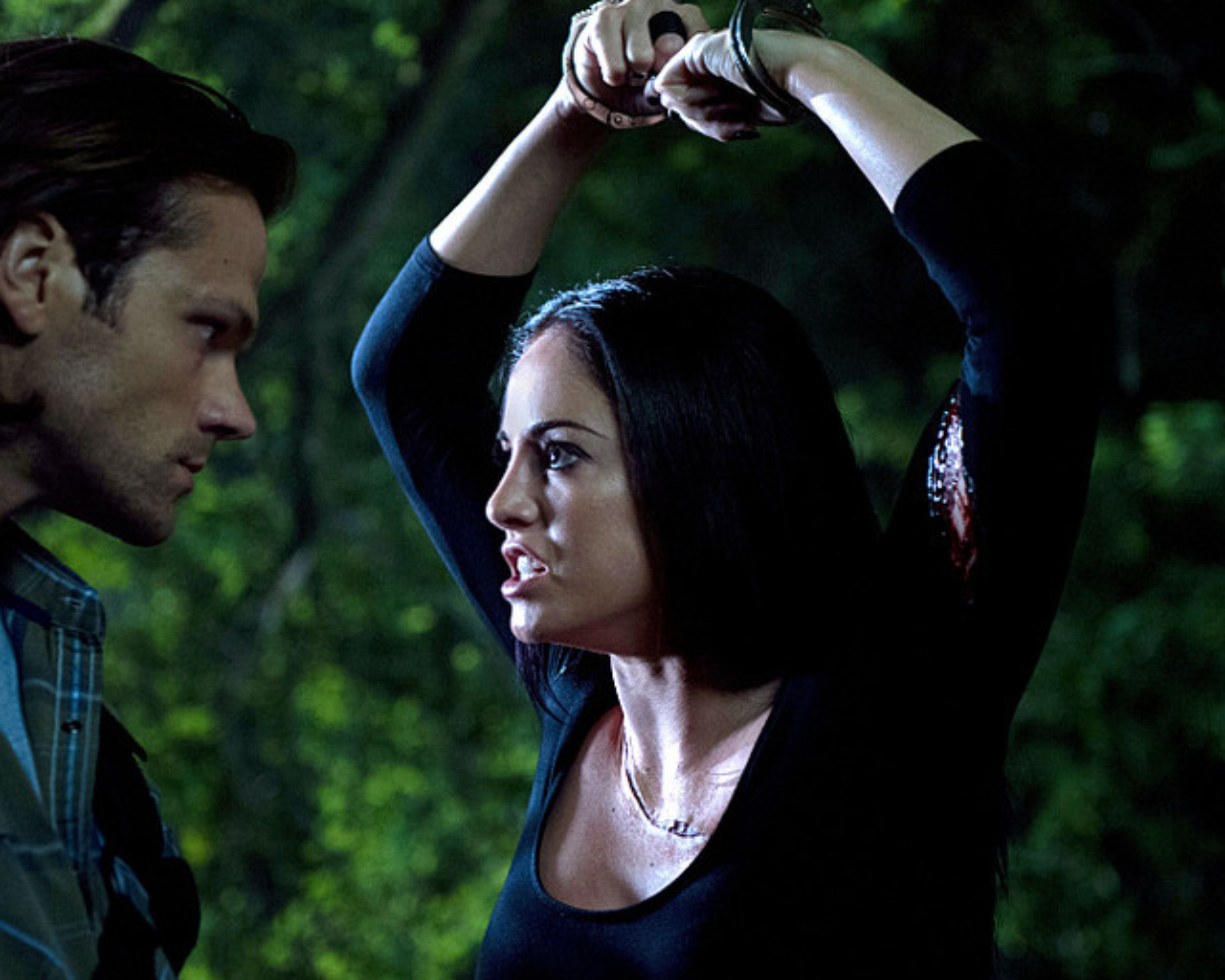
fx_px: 2900
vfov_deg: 19.2
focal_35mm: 80
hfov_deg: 23.8
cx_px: 542
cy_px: 490
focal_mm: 70
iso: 3200
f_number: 2.8
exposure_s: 1/60
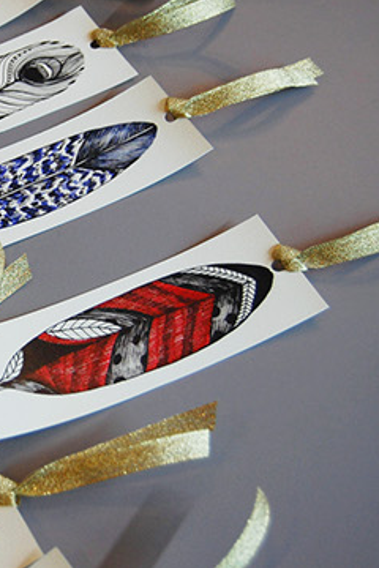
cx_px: -92
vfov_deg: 27.0
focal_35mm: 75
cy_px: 261
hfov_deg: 17.2
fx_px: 1184
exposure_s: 1/60
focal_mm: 30
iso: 400
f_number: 4.2
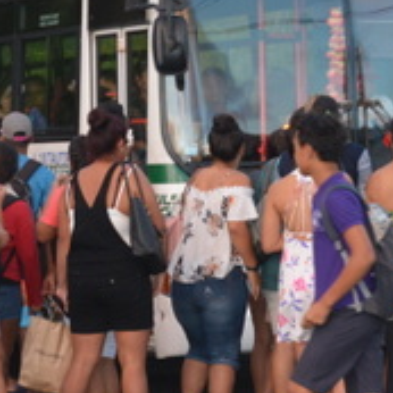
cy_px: 310
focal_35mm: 227
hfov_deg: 7.7
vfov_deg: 7.7
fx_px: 2916
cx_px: 134
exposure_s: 1/100
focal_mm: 48
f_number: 5.3
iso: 1000
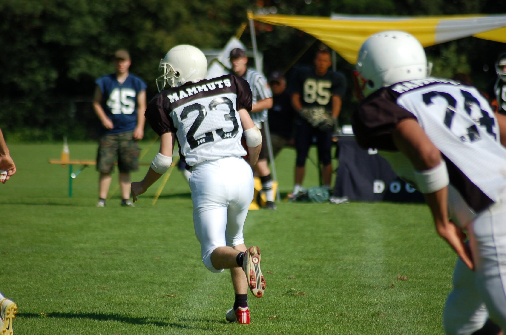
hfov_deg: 5.7
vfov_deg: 3.8
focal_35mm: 360
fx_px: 5050
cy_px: 168
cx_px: 253
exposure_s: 1/1250
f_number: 5.6
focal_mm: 240
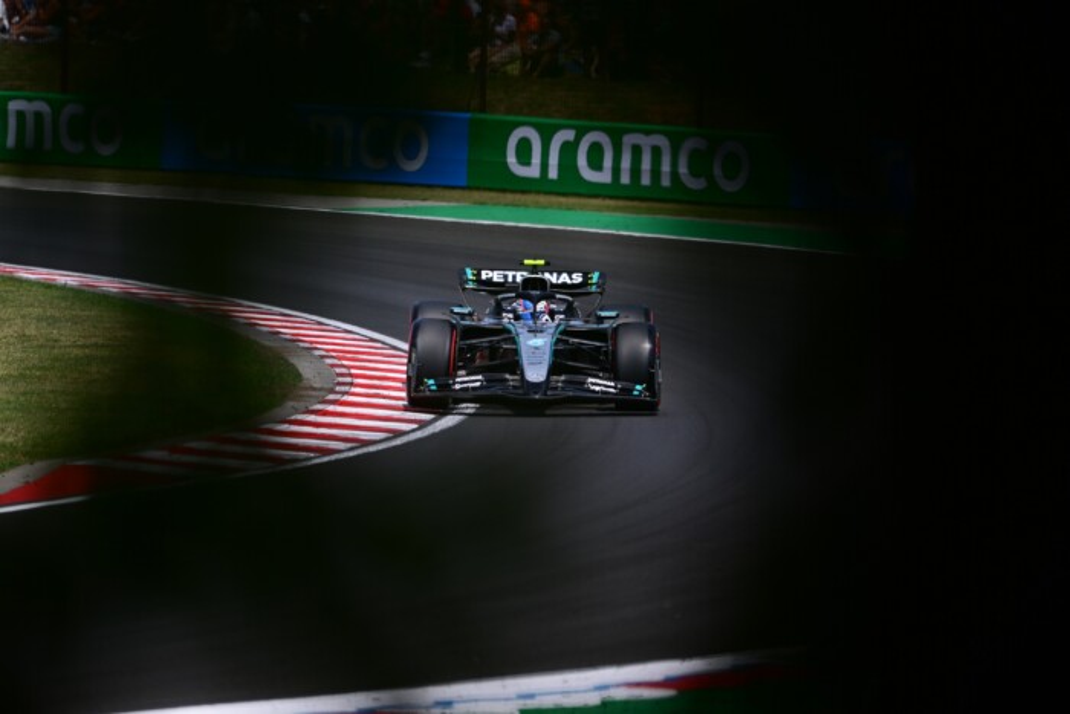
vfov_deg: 3.4
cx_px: 535
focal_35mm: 400
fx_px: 11891
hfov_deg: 5.2
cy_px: 357
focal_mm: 400
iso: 100
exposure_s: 1/2000
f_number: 2.8
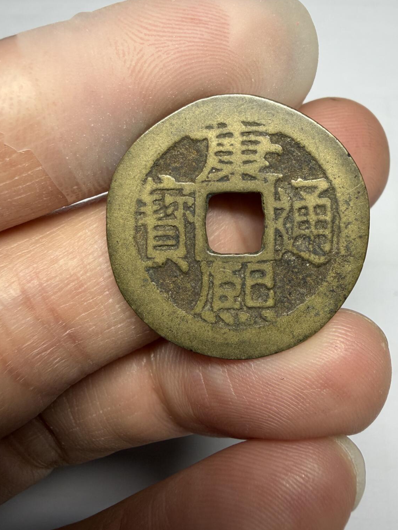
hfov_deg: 45.3
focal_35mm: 31
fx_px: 475
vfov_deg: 58.2
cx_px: 228
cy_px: 233
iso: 64
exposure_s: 1/121
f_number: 2.2
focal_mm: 2.22
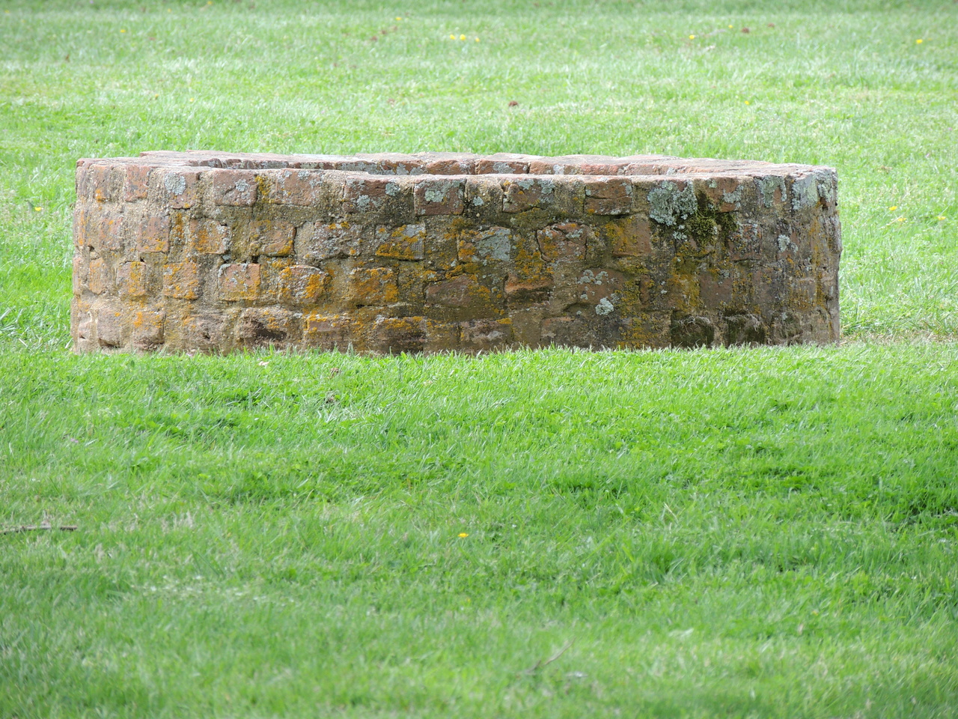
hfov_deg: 4.0
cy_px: 360
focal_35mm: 500
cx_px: 479
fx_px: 13838
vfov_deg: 3.0
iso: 180
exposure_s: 1/250
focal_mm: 89.1
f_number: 4.9
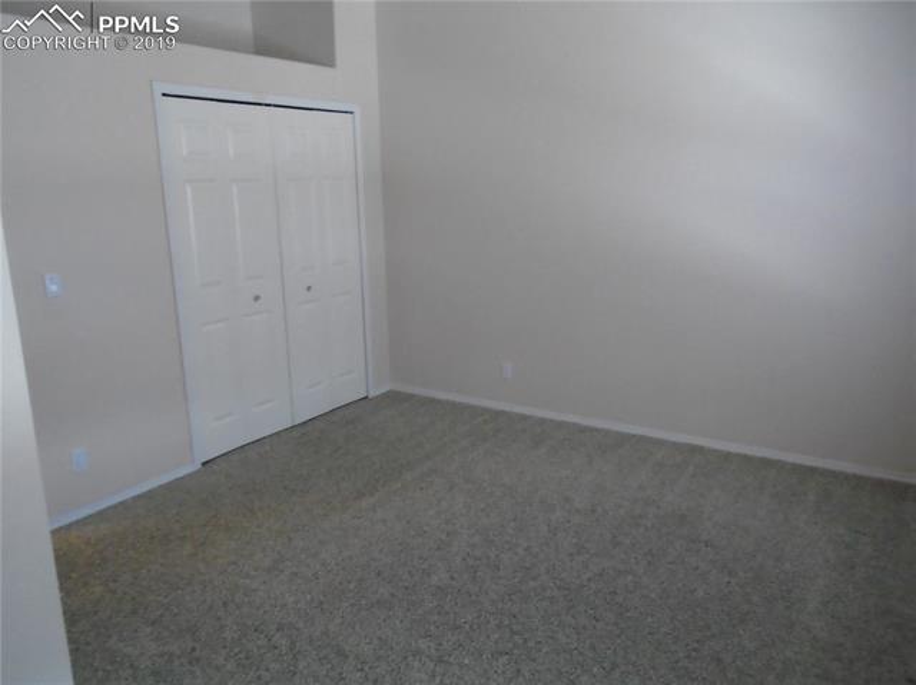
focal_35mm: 26
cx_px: 458
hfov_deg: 67.3
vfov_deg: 53.0
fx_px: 687
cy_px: 342
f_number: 3.2
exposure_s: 1/60
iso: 800
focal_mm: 4.6
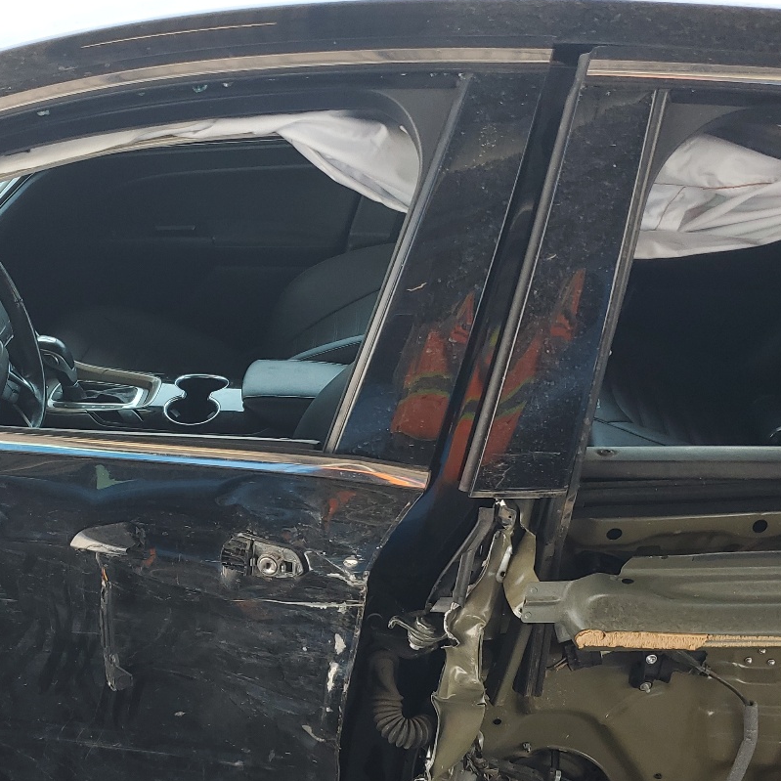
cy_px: 497
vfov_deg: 36.5
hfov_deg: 35.9
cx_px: 184
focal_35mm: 46
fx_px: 1174
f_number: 1.5
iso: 50
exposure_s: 1/217
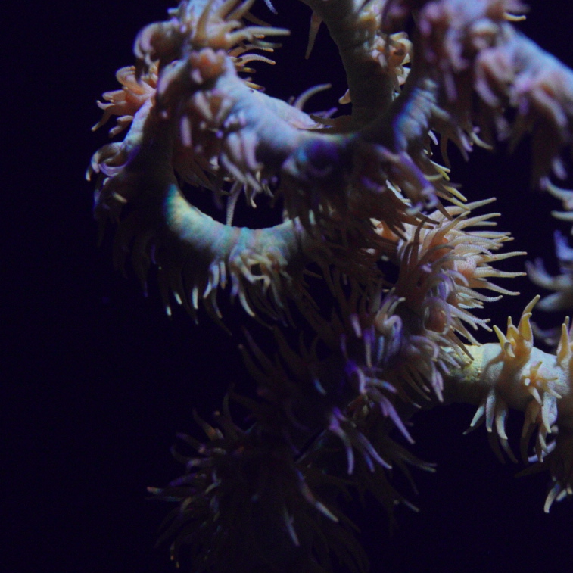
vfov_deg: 7.1
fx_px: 4588
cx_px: 436
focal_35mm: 245
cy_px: 232
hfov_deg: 7.1
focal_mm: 90
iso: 4000
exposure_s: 1/80
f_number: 7.1
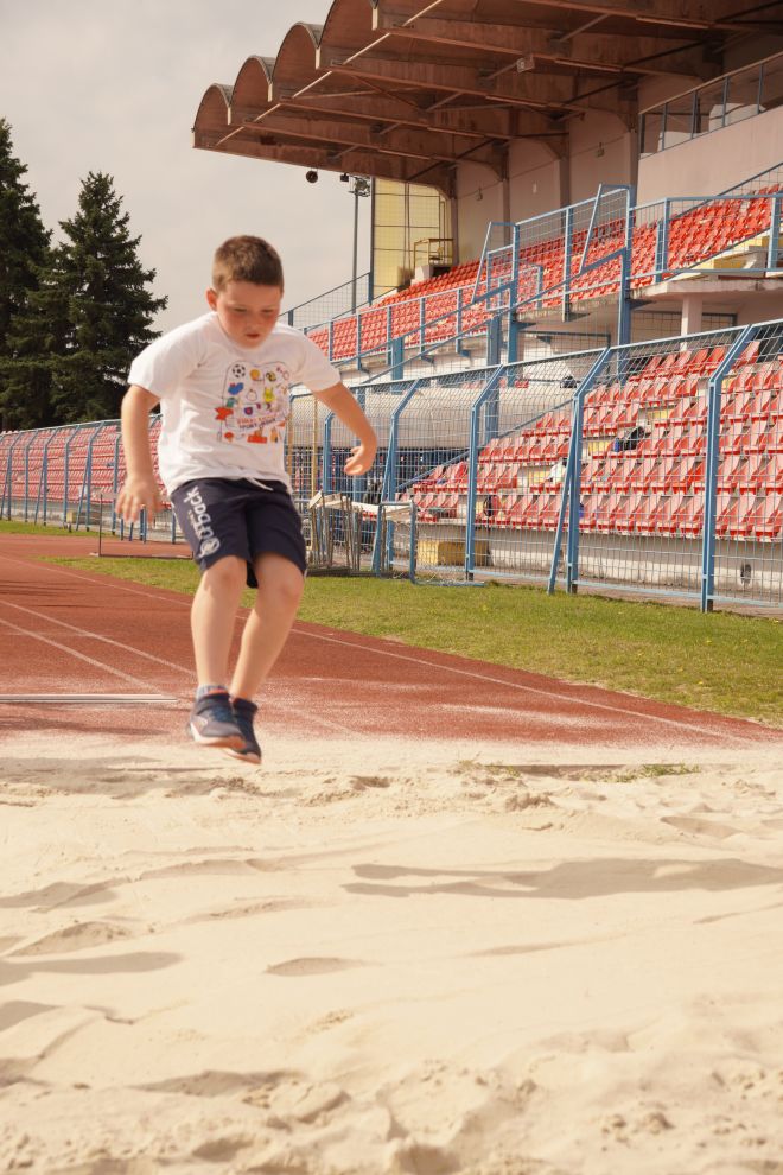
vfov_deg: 27.0
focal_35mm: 75
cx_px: 392
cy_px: 588
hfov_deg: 18.2
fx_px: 2447
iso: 100
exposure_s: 1/400
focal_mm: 50
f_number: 7.1
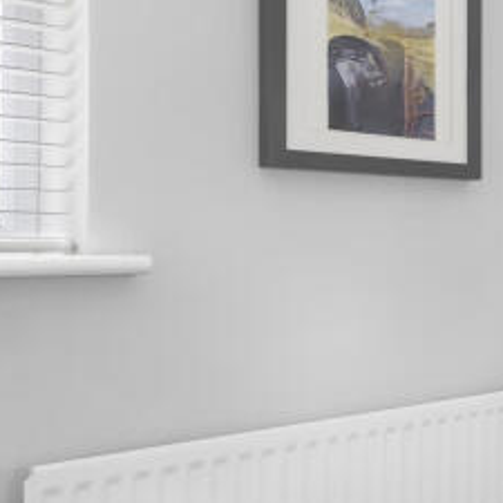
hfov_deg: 22.4
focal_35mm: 58
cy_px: 404
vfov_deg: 28.9
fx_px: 954
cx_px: 816
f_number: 8
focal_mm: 10
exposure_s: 3.1
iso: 160
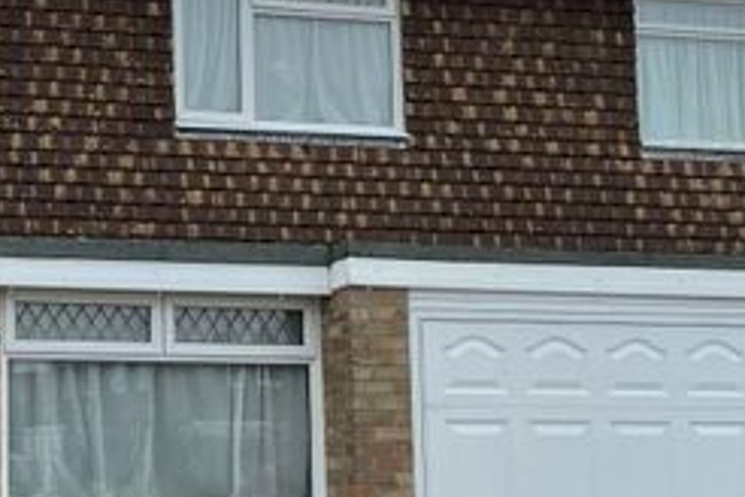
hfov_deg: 24.9
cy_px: 295
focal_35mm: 77
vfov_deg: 17.7
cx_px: -21
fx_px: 1593
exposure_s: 1/556
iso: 32
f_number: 1.6
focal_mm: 4.2
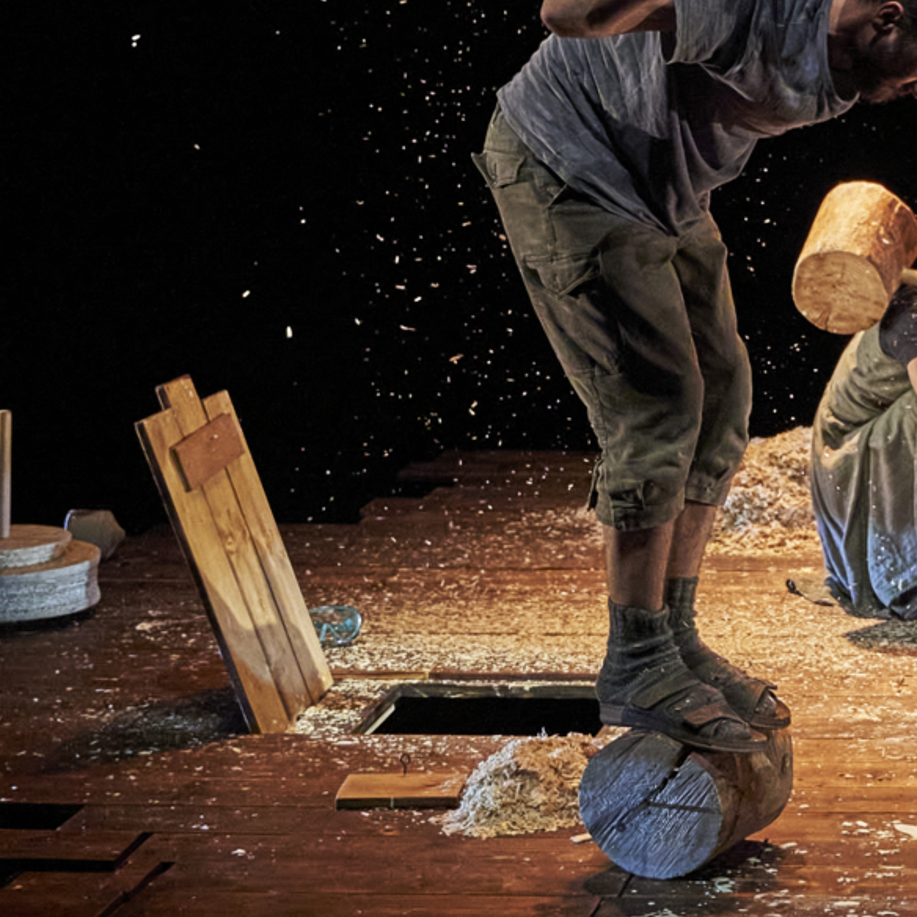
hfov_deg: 13.4
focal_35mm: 124
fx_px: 3731
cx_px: 1286
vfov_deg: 13.6
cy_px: -159
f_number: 2.8
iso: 3200
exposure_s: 1/400
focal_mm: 33.4
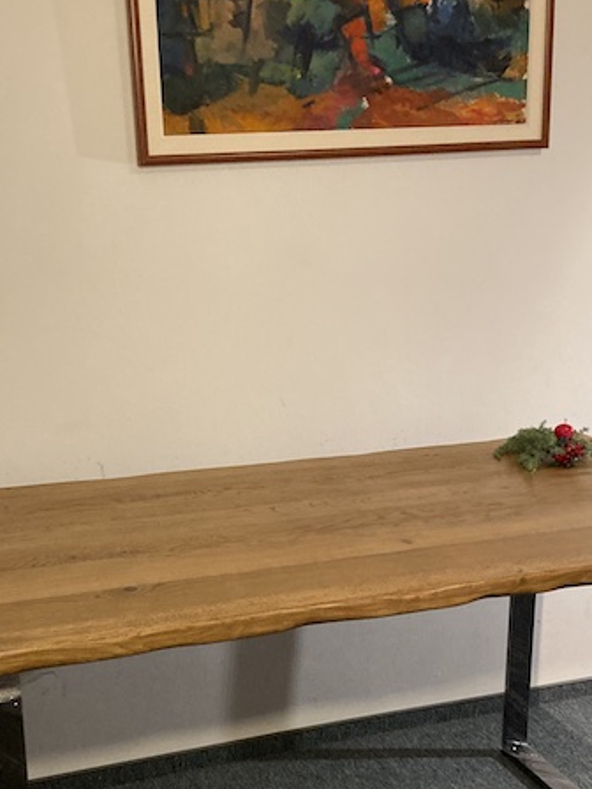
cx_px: 312
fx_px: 1140
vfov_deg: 37.7
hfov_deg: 29.1
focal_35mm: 50
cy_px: 542
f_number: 1.8
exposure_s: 1/33
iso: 250
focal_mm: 3.99
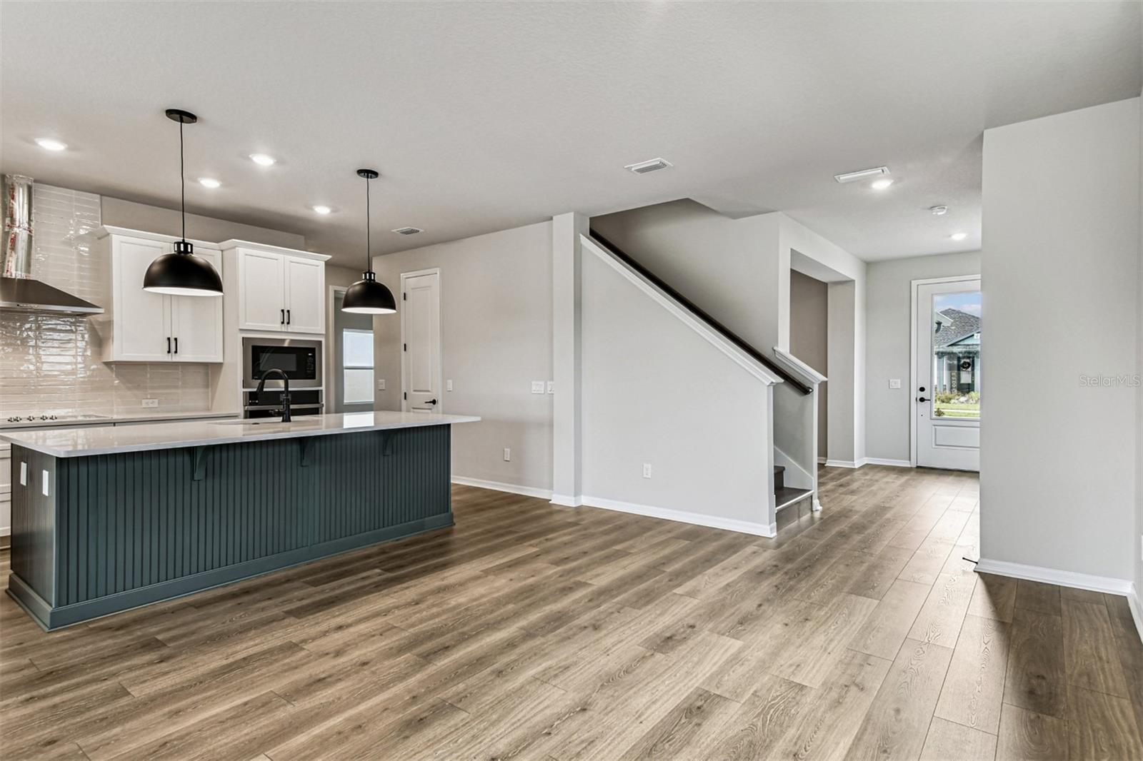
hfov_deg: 90.0
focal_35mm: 18
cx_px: 572
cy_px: 380
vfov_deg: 67.4
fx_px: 571
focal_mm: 12
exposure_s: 1/15
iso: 100
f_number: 6.3
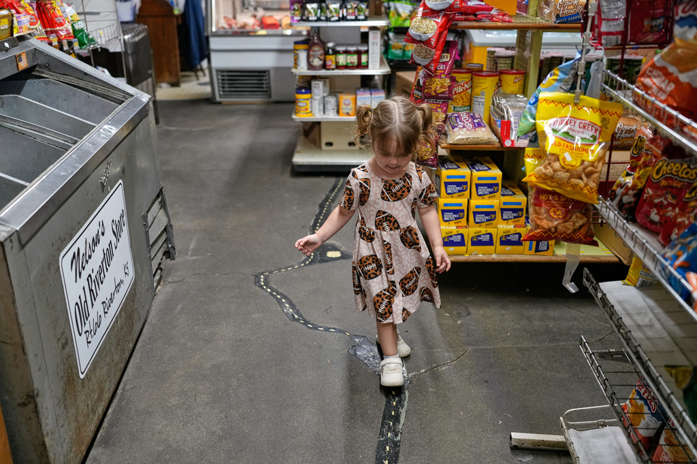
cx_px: 348
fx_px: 677
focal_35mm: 35
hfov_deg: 54.4
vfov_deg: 37.8
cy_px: 232
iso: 1000
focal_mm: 35
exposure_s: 1/400
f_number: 2.5
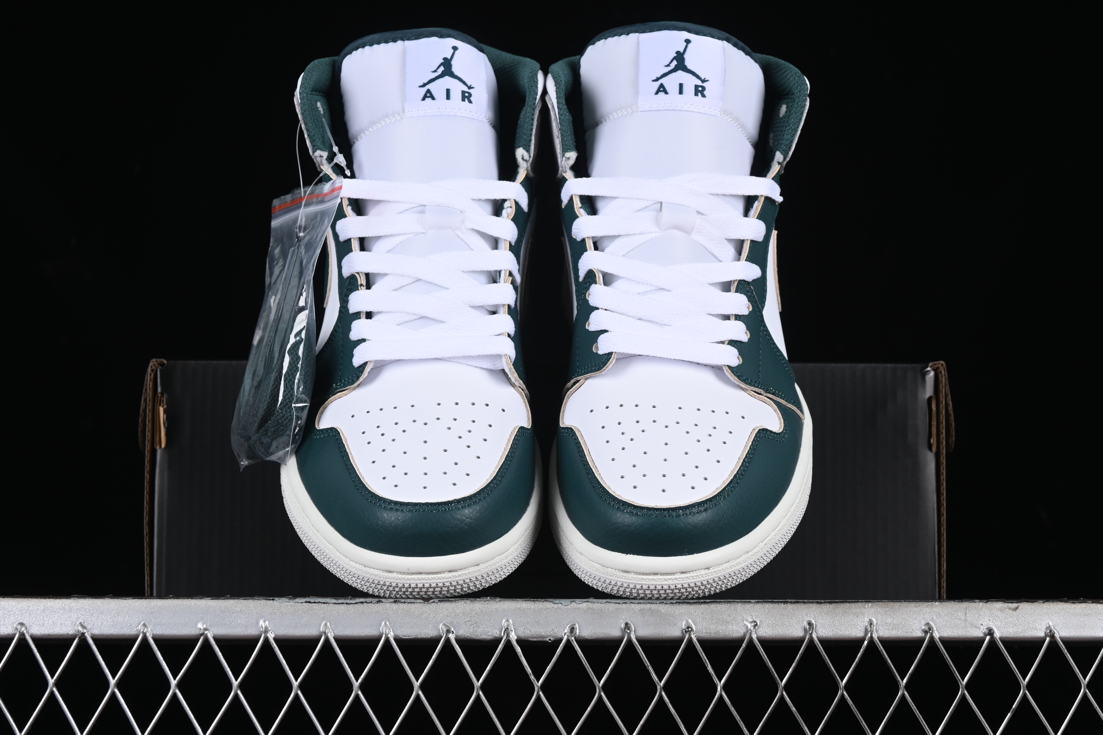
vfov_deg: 18.2
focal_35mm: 75
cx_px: 552
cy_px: 368
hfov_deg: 27.0
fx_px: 2298
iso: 160
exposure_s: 1/80
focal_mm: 50
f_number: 8
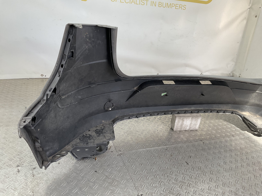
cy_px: 98
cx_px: 131
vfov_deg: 48.2
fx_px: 219
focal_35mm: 29
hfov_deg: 61.7
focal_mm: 3
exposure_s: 1/136
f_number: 1.8
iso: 16
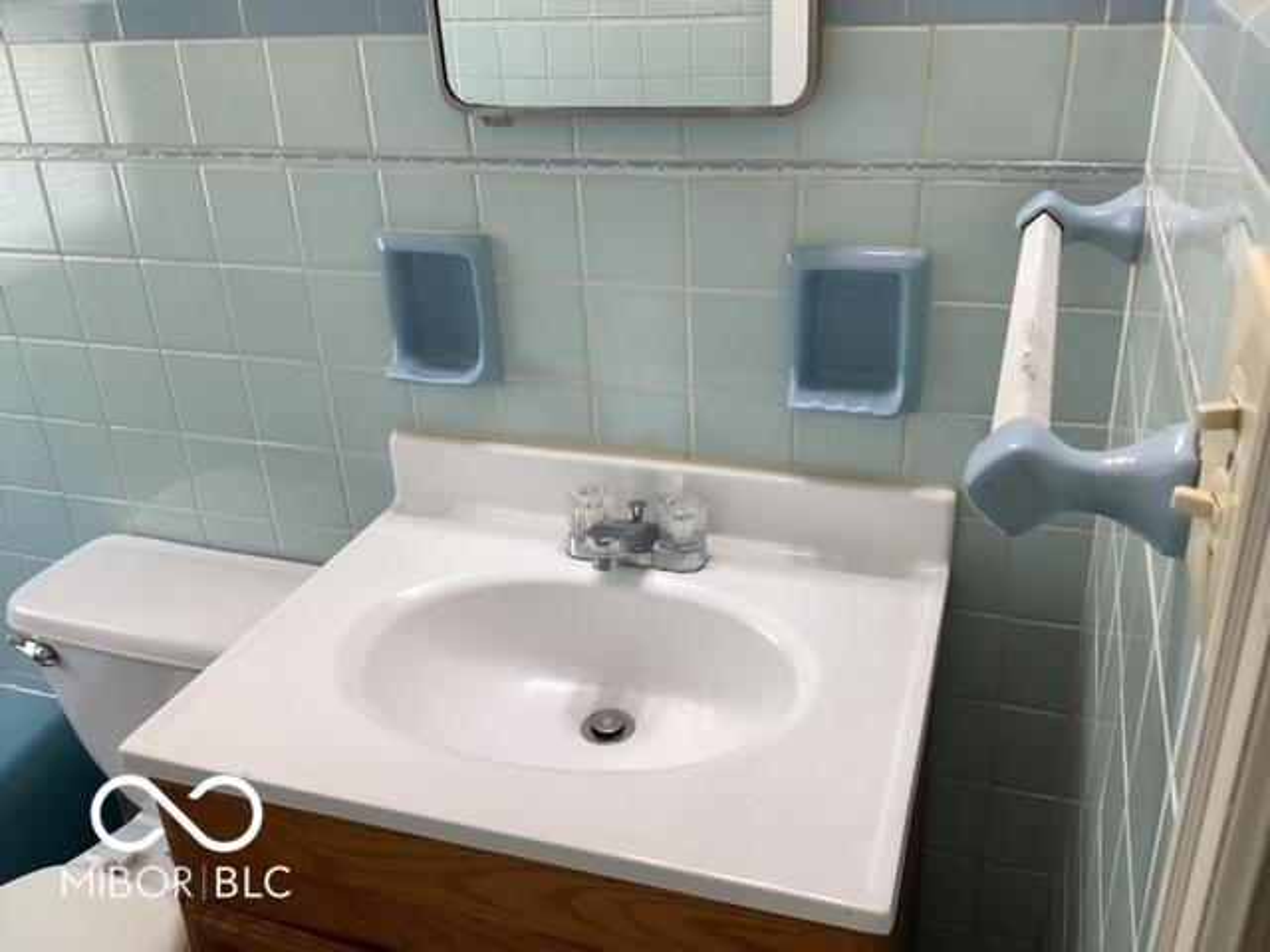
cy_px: 476
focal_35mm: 31
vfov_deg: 45.4
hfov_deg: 58.4
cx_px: 635
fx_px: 1137
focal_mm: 3.3
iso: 80
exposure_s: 1/100
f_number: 2.4
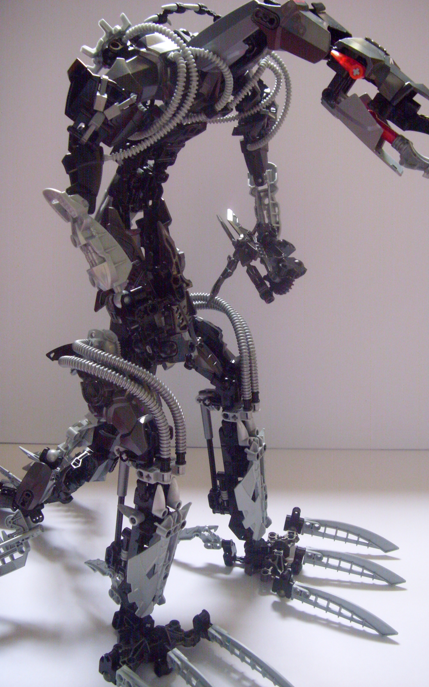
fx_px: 617
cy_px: 345
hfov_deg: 38.3
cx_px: 237
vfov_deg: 58.1
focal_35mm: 33
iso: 300
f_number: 3.5
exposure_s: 1/11
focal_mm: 6.3
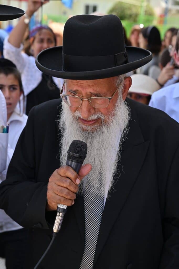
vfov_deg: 28.9
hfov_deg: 19.4
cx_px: 90
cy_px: 134
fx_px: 522
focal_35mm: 70
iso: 250
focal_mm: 70
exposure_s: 1/800
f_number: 5
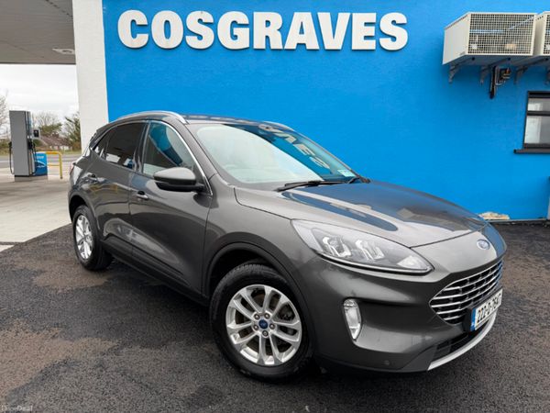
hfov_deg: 71.6
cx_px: 275
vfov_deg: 56.8
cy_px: 206
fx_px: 381
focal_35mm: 24
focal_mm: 6.76
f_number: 1.78
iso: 100
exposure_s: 1/683
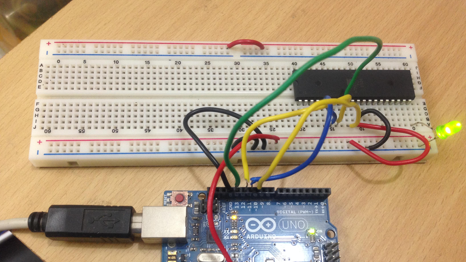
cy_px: 172
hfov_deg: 55.3
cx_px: 233
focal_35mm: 36
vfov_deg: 32.6
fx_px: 445
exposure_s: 1/20
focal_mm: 4.12
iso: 160
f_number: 2.4
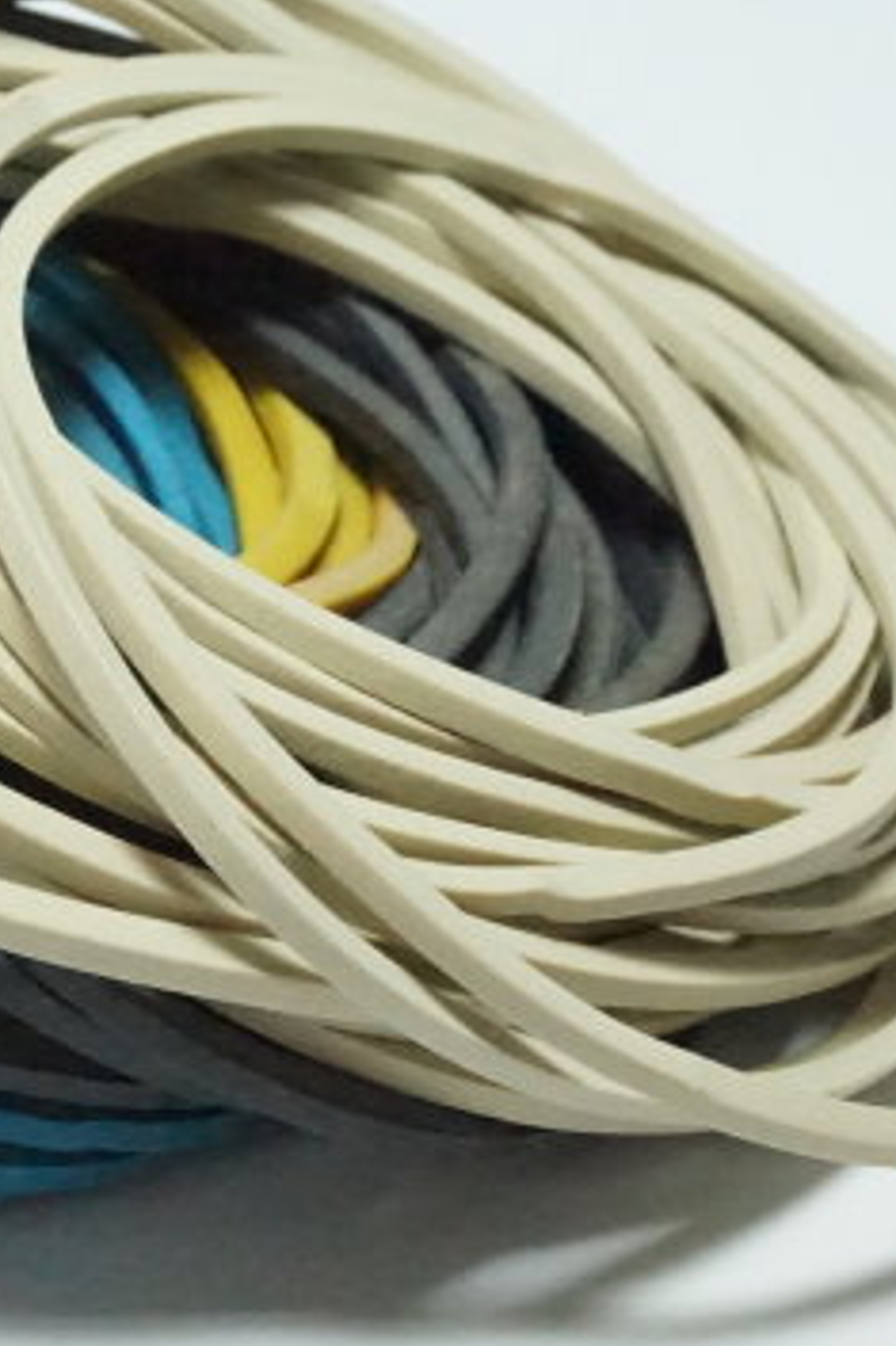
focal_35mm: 130
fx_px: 4858
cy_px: 559
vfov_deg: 15.8
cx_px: -259
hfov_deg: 10.3
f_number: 14
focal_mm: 34
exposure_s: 1/400
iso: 8000
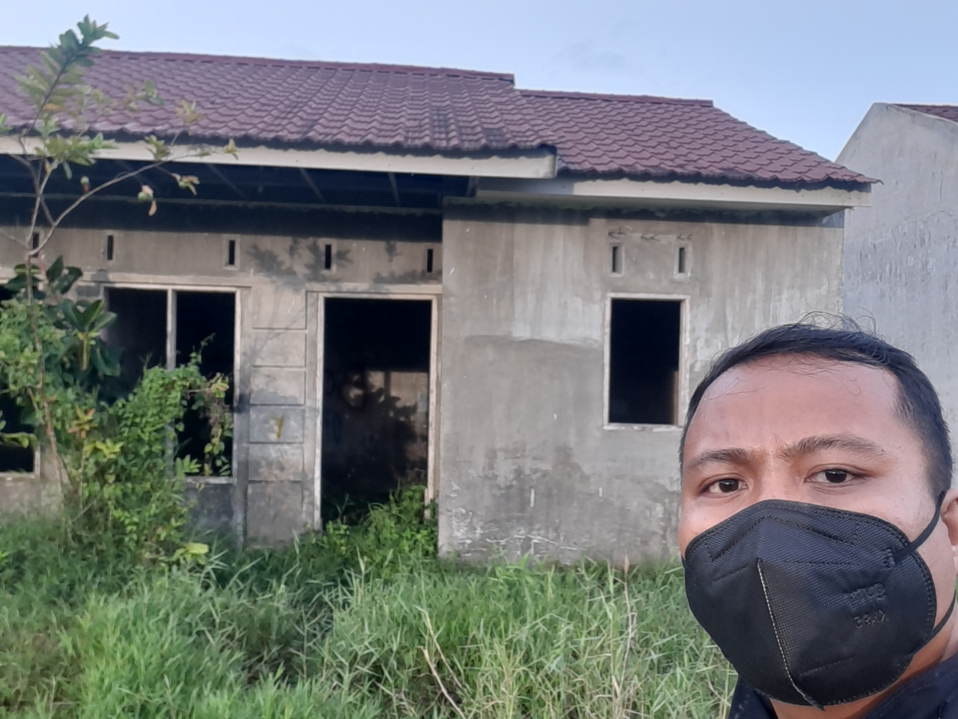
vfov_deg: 54.9
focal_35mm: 25
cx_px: 479
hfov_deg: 69.4
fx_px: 692
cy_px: 360
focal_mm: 3.4
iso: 64
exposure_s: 1/196
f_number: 2
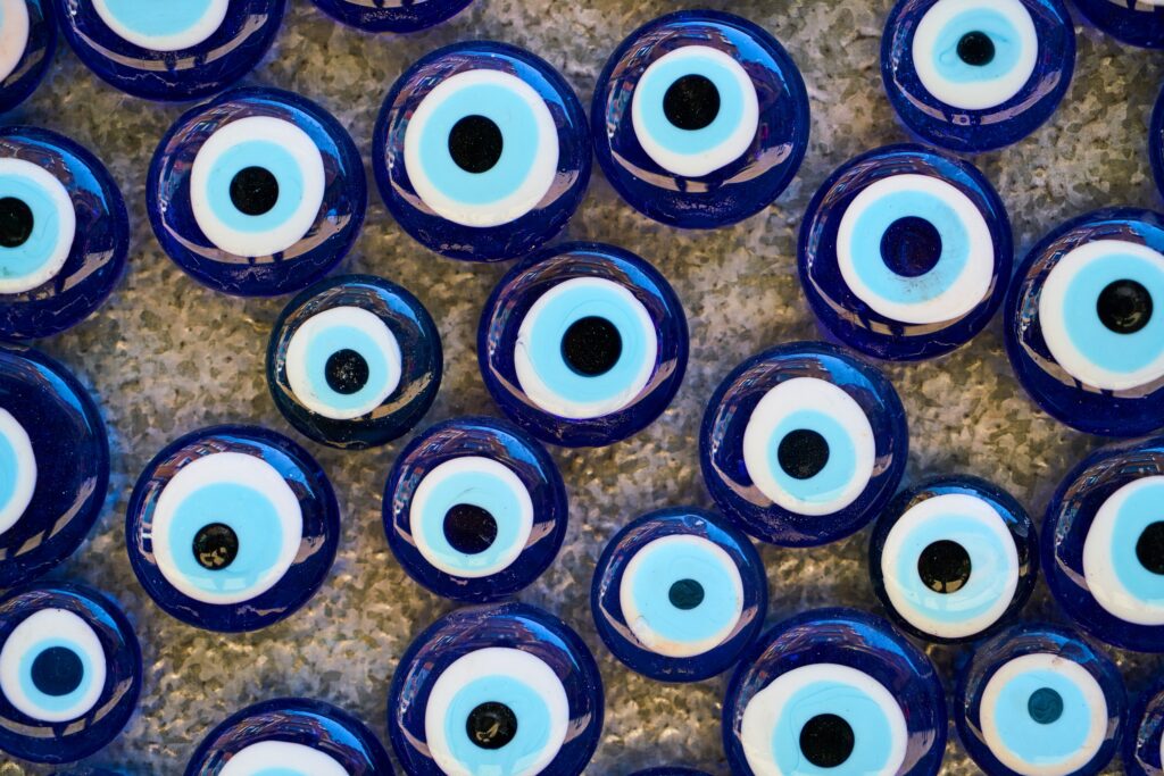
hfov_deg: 28.8
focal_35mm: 70
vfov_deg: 19.5
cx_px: 582
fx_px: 2263
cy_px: 388
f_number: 4
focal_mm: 70
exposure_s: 1/500
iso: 400
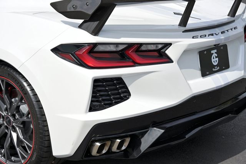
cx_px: 123
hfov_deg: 27.0
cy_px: 82
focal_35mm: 75
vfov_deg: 18.2
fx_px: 513
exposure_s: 1/640
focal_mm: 75
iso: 160
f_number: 7.1
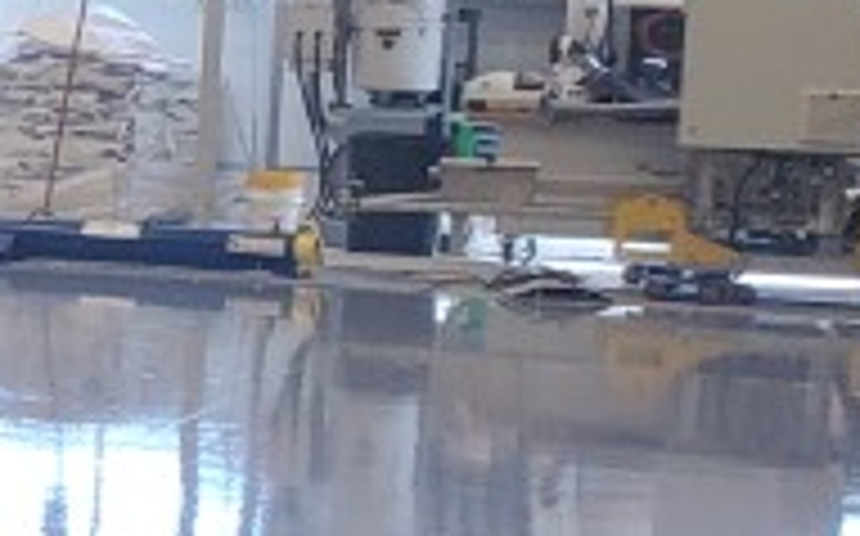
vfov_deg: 7.6
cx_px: -1711
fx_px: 4051
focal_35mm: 173
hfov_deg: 9.5
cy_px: 315
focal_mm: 4.3
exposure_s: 1/120
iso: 160
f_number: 2.4
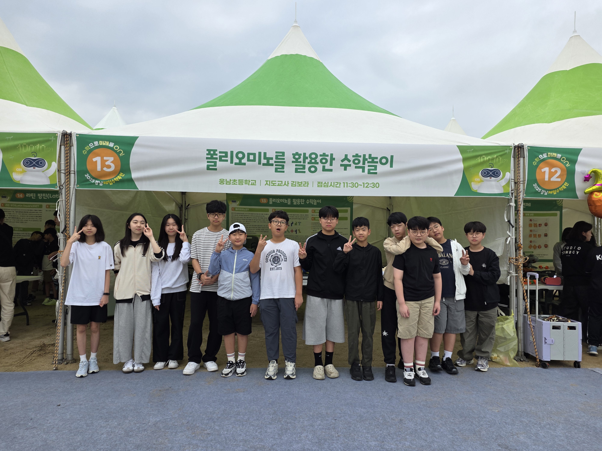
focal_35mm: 23
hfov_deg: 73.9
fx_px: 400
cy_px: 226
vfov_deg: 58.9
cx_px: 301
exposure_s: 1/1307
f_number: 1.7
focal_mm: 6.25
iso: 80
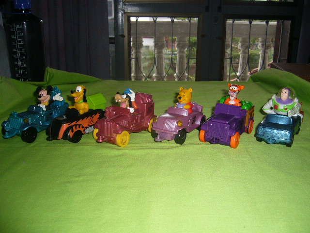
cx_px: 155
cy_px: 116
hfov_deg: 52.6
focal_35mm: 35
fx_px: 313
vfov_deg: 40.7
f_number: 2.8
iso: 100
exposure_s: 1/60
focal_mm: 5.8
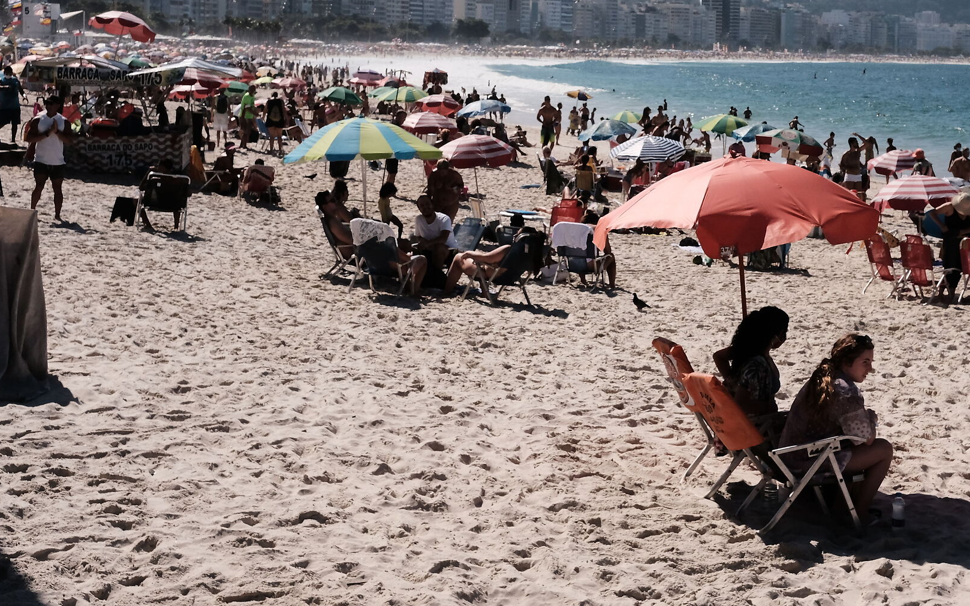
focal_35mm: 62
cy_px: 155
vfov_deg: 20.8
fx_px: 1639
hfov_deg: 32.8
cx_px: 625
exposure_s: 1/2000
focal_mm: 27
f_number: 10
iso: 800
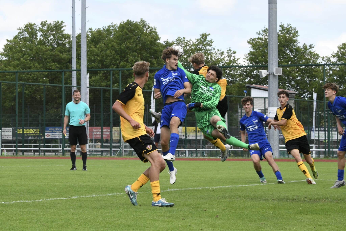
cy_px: 116
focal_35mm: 105
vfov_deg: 13.0
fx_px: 1009
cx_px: 173
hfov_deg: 19.5
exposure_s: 1/1600
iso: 4000
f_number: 14
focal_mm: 105
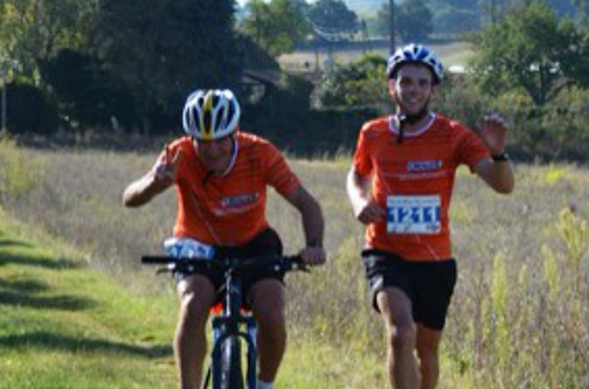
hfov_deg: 14.9
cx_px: 329
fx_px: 2252
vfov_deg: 9.9
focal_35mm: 138
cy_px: 242
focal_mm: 52
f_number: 5.6
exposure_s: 1/1600
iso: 400
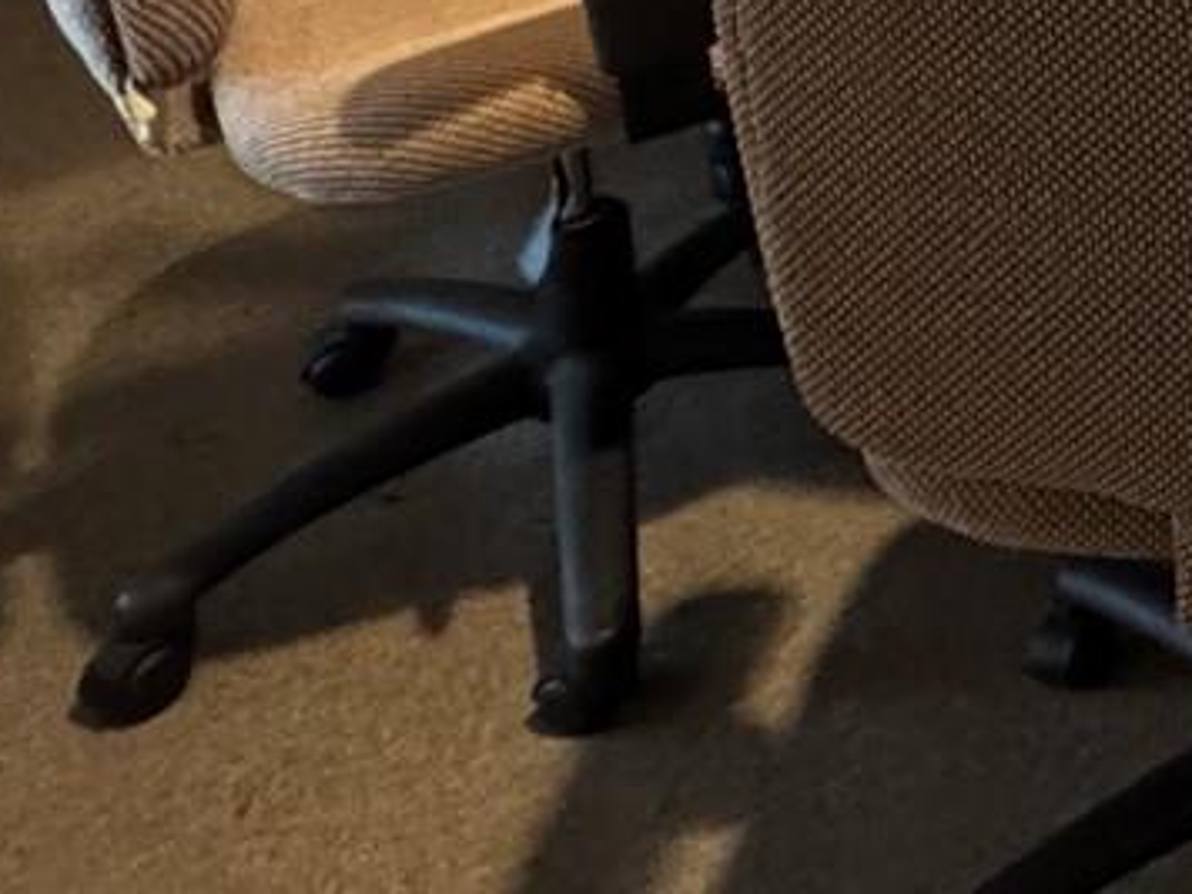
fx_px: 2169
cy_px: -633
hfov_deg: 22.4
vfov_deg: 18.9
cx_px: 1986
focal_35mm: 63
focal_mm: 2.22
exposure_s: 1/60
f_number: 2.2
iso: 1000
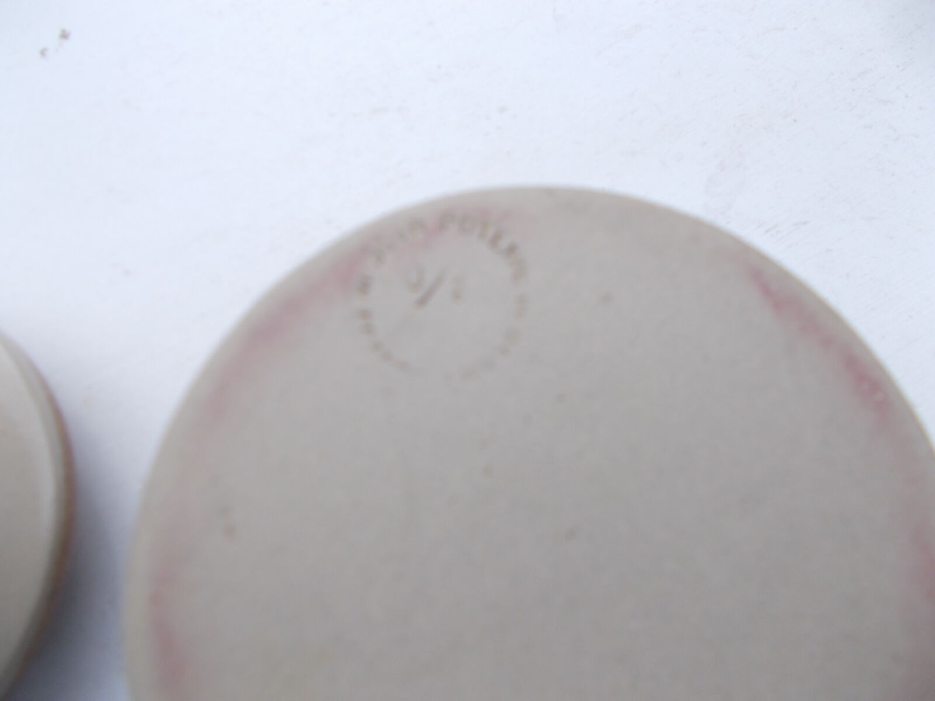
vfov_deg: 53.1
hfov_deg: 67.3
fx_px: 702
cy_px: 350
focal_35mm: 26
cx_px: 468
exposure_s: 1/500
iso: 80
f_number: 3.2
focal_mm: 4.6
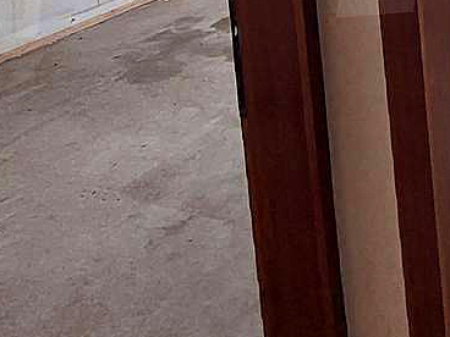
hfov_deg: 33.4
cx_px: 441
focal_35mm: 53
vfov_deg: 22.8
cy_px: -159
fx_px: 689
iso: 250
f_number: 2.2
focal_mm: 1.74
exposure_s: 1/50
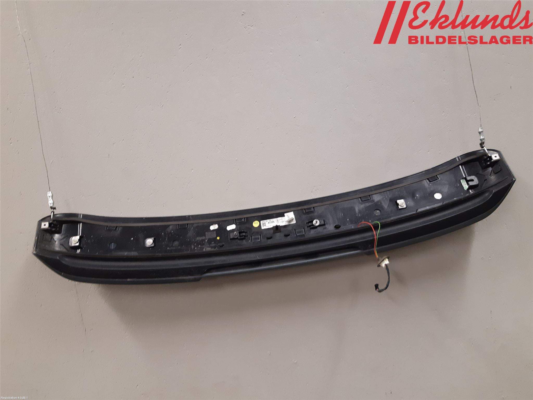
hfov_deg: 67.3
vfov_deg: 53.1
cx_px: 266
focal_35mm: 26
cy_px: 200
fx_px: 400
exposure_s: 1/60
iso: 200
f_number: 1.7
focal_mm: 3.93
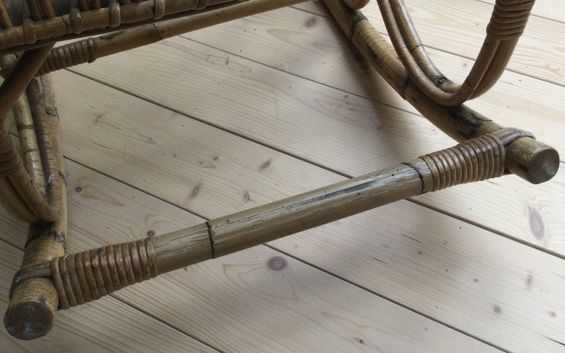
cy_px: 192
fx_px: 554
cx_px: 272
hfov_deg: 54.0
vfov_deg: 35.3
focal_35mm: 36
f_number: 2.4
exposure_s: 1/33
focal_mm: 3.3
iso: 50
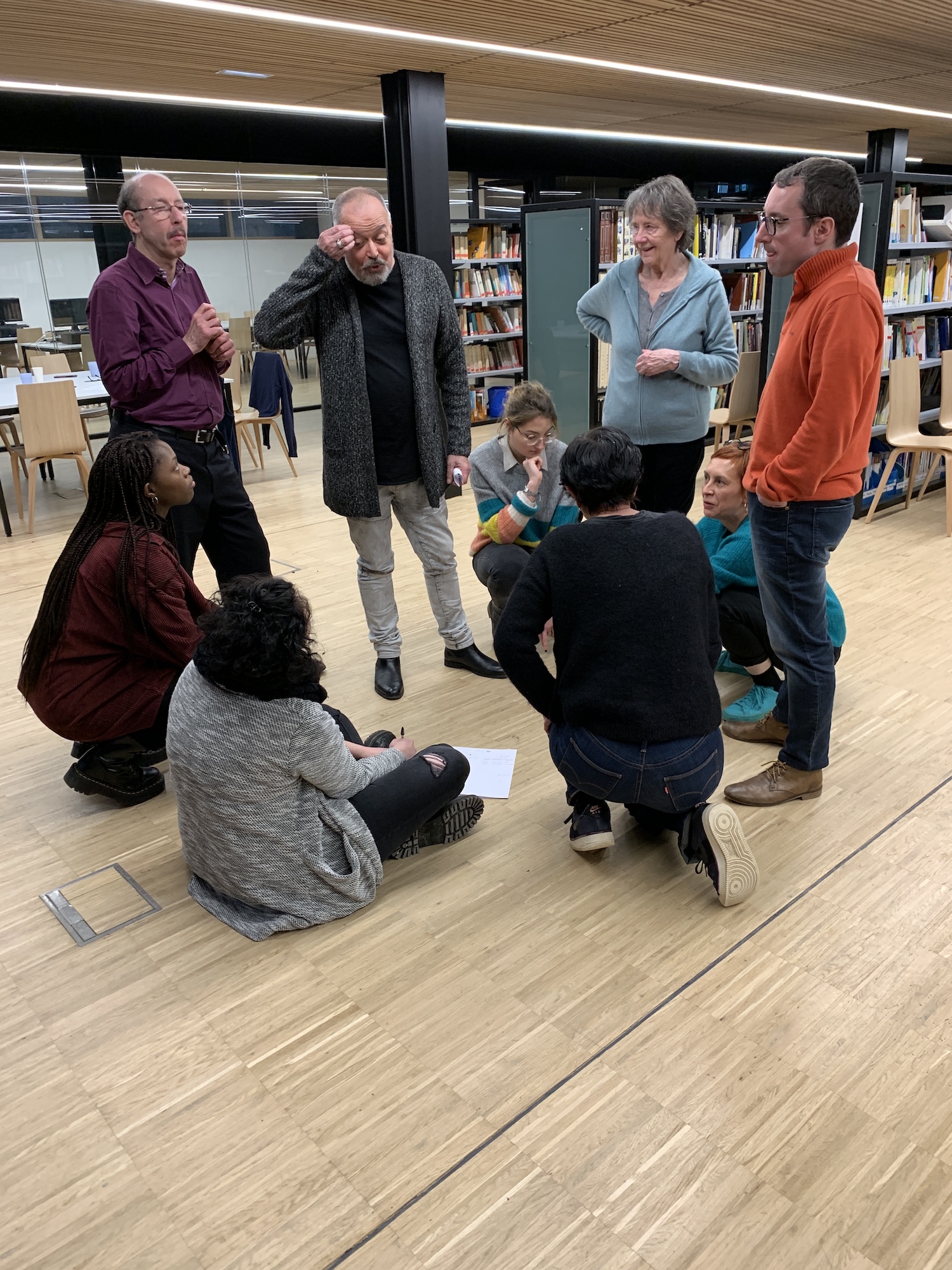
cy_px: 635
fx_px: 953
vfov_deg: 67.3
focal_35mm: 26
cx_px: 476
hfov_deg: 53.1
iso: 125
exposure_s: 1/60
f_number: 1.8
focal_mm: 4.25
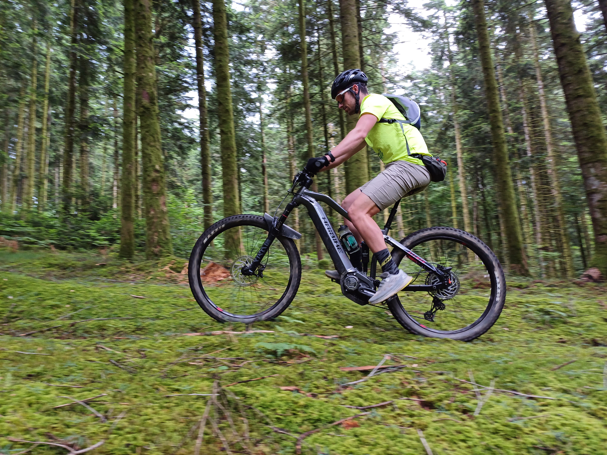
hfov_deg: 69.4
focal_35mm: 25
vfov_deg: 54.9
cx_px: 304
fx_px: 438
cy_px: 228
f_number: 1.8
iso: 125
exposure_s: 1/50
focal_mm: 4.65
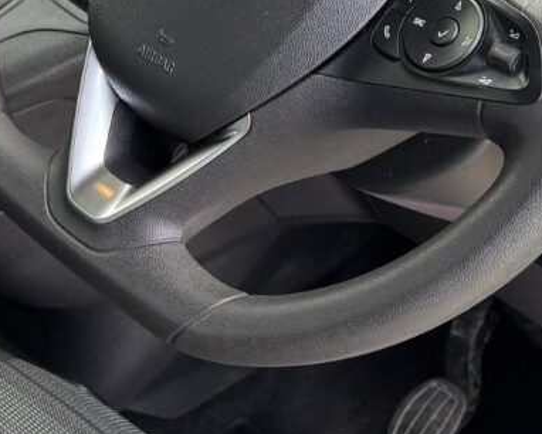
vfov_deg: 16.4
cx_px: -41
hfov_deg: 20.0
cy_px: 1
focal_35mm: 92
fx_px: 1477
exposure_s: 1/121
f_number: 1.78
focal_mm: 6.76
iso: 80
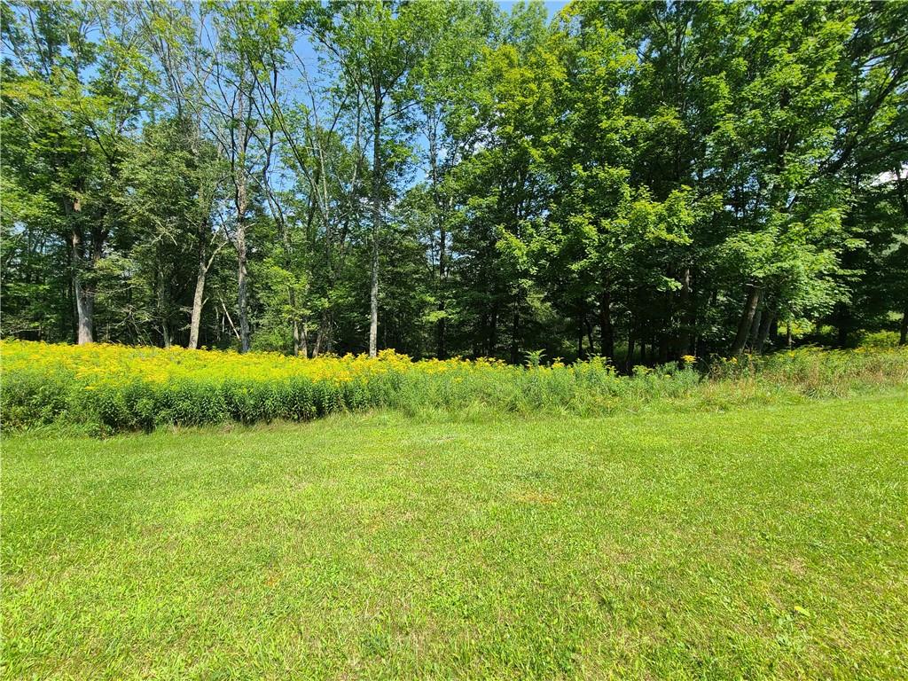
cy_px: 340
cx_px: 454
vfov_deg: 89.9
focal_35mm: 13
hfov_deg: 106.2
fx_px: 341
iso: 50
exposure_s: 1/832
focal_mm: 2.2
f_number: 2.2
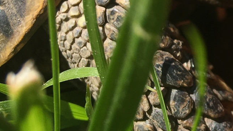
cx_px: 309
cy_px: -7
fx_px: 618
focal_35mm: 100
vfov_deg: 11.9
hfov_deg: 19.6
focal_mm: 4.15
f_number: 2.2
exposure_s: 1/836
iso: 25
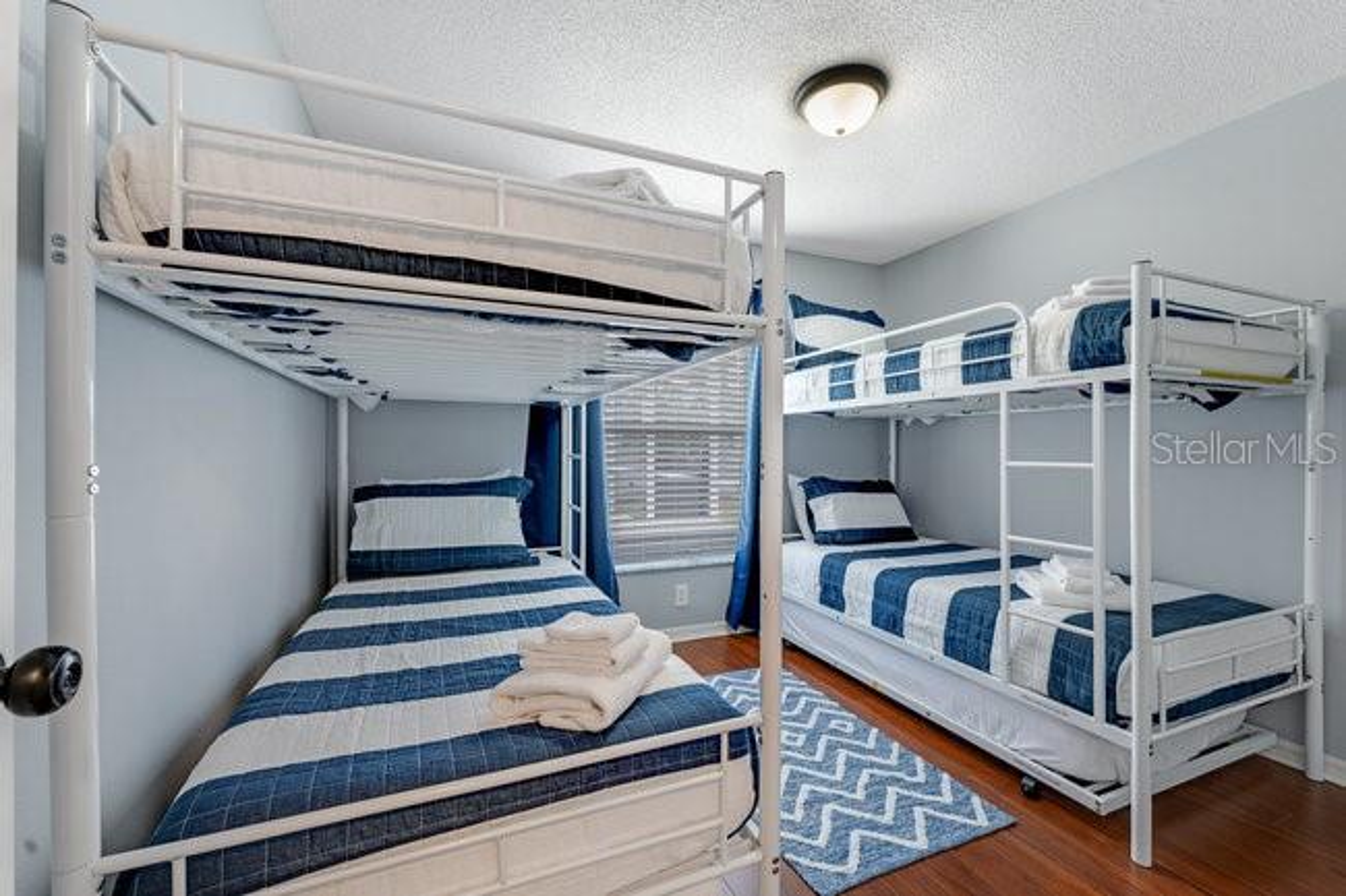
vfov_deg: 81.2
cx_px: 673
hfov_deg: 104.3
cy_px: 448
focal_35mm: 14
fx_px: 523
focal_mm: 14
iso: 250
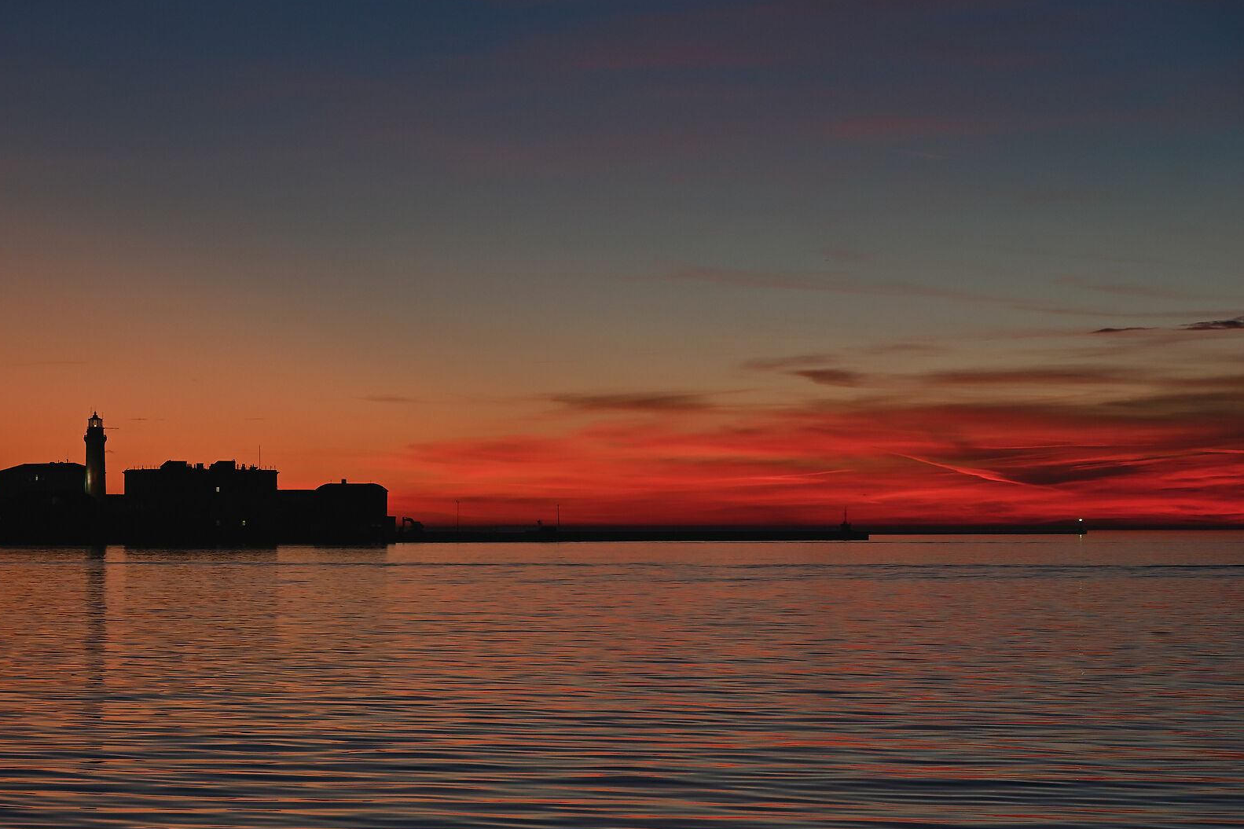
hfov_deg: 20.3
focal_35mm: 100
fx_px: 3455
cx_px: 345
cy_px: 611
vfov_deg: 13.6
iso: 400
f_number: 6
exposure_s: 1/25
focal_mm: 66
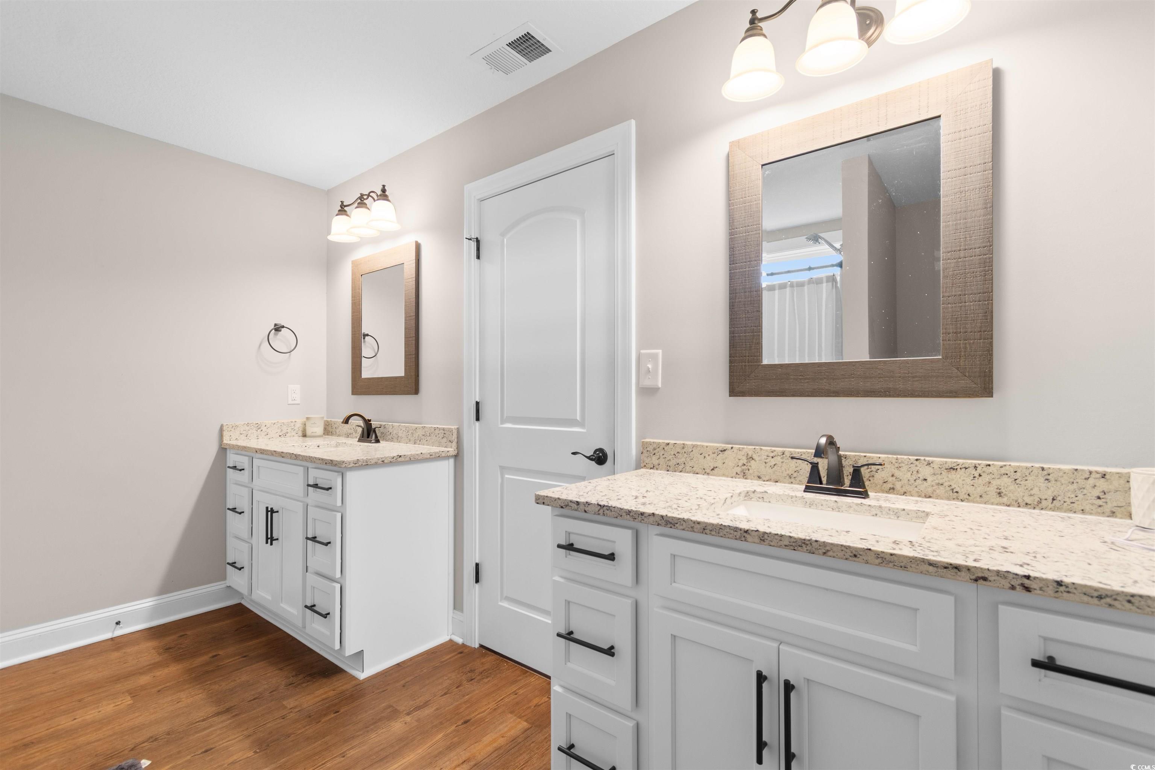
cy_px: 385
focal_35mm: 15
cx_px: 578
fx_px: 481
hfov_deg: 100.4
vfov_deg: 77.3
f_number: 4.5
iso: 100
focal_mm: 10
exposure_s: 1.6
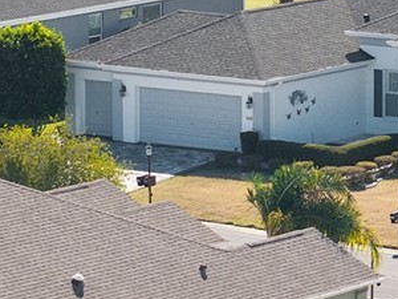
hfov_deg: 5.3
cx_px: 444
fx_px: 4289
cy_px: 82
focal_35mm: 373
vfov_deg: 4.0
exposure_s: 1/30
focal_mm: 19.35
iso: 100
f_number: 2.8
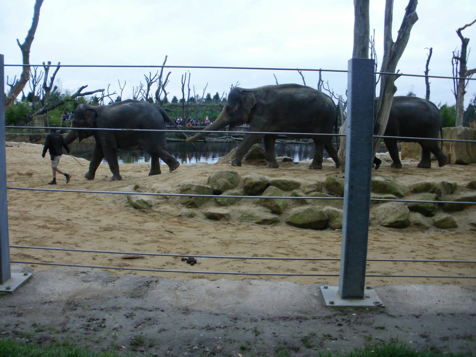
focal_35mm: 36
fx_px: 495
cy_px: 178
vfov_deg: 39.7
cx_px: 238
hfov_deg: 51.4
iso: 100
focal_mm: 6.3
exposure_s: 1/100
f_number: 3.5
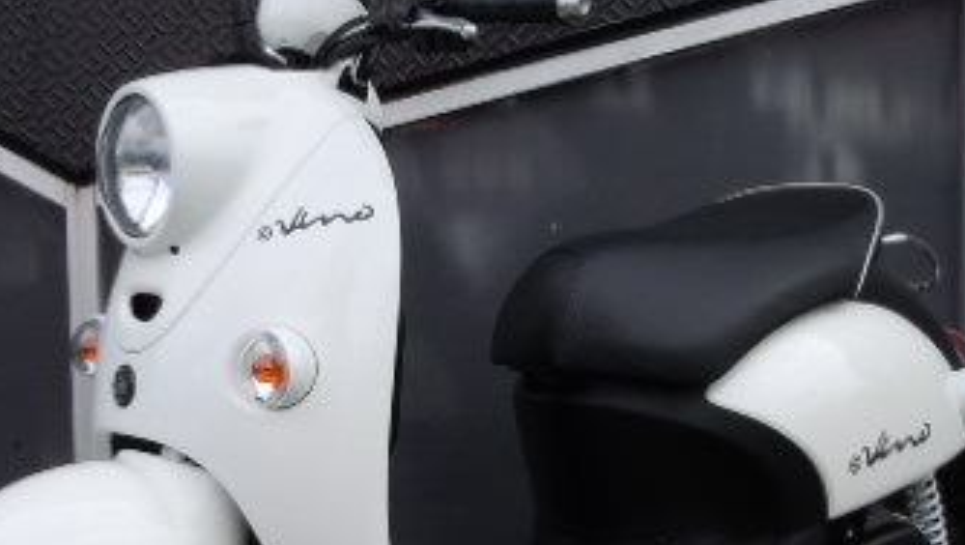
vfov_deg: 17.5
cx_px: 400
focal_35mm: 69
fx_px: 1767
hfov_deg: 30.5
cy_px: 362
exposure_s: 1/500
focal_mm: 5.9
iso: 100
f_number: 4
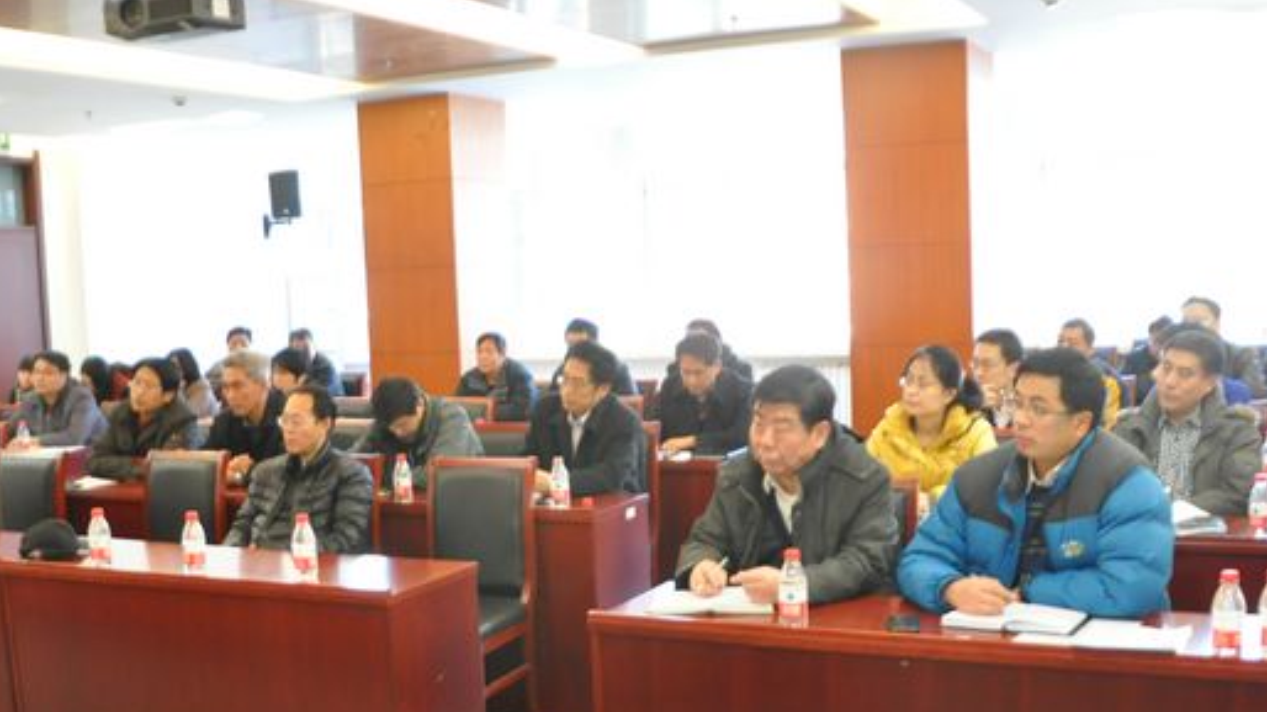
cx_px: 604
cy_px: 410
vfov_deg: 27.1
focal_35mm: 44
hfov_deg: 46.4
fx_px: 1478
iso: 1250
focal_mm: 18
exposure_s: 1/25
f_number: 3.5
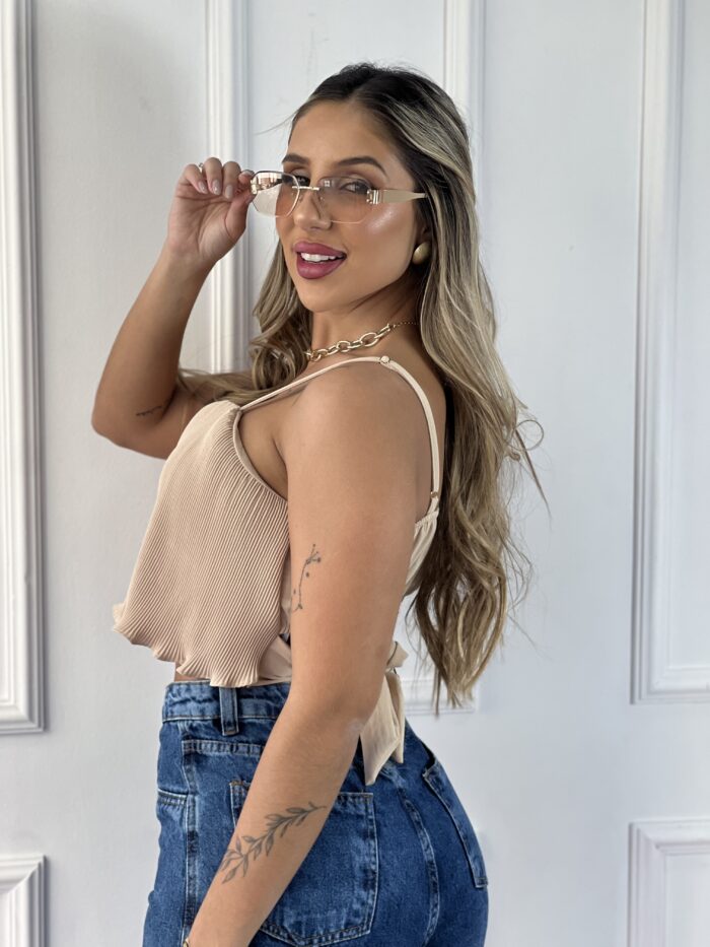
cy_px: 474
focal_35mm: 77
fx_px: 2105
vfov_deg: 25.3
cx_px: 355
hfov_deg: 19.1
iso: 80
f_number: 2.8
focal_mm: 9
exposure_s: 1/120
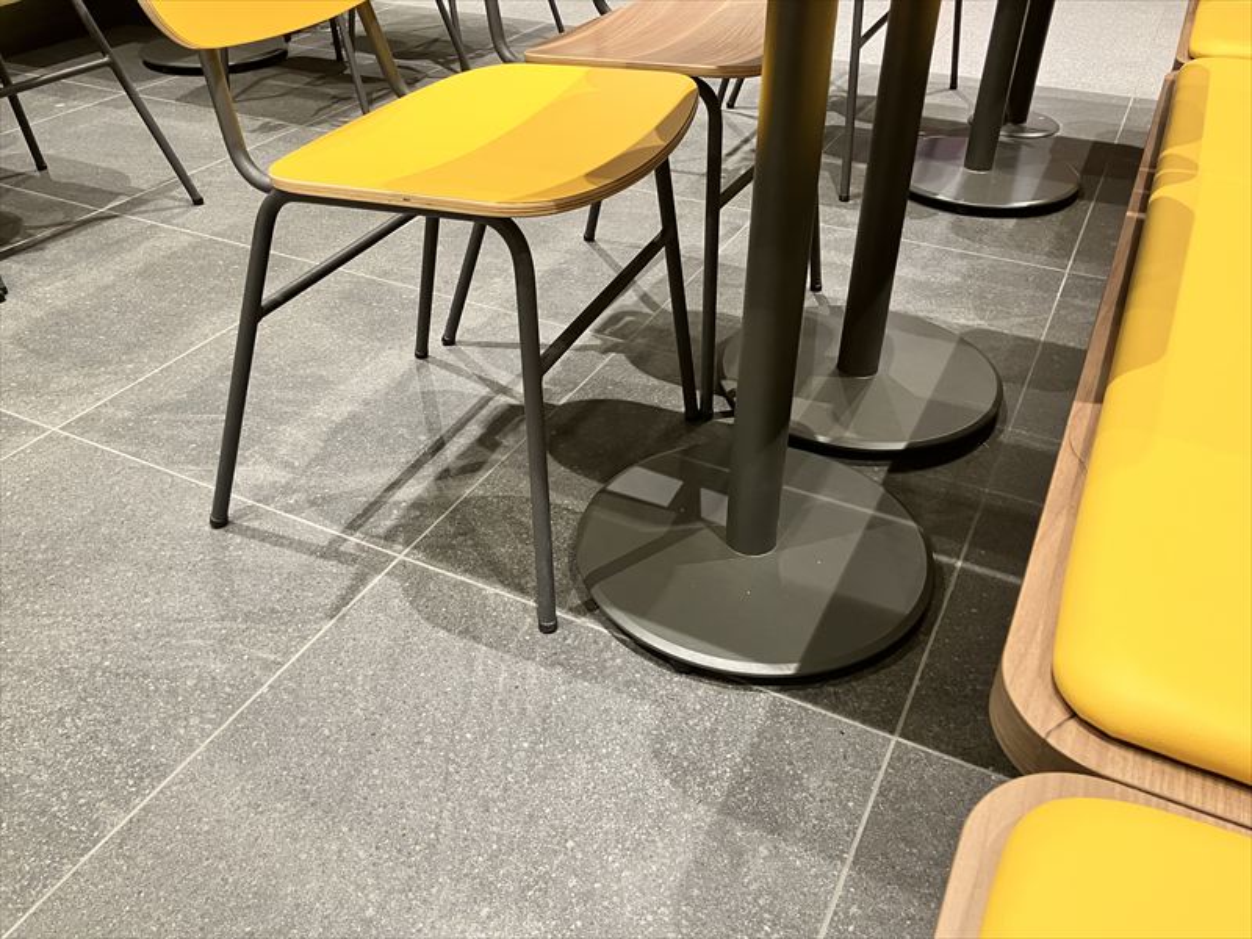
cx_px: 626
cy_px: 470
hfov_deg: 63.4
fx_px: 1013
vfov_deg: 49.7
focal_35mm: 28
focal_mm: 3.99
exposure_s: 1/40
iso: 250
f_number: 1.8
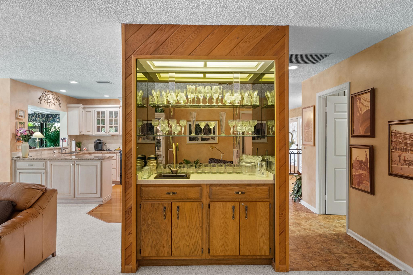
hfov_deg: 73.7
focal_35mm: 24
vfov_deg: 53.2
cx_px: 206
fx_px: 275
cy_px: 138
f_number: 8
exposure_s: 1/2.5
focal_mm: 24
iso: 2000
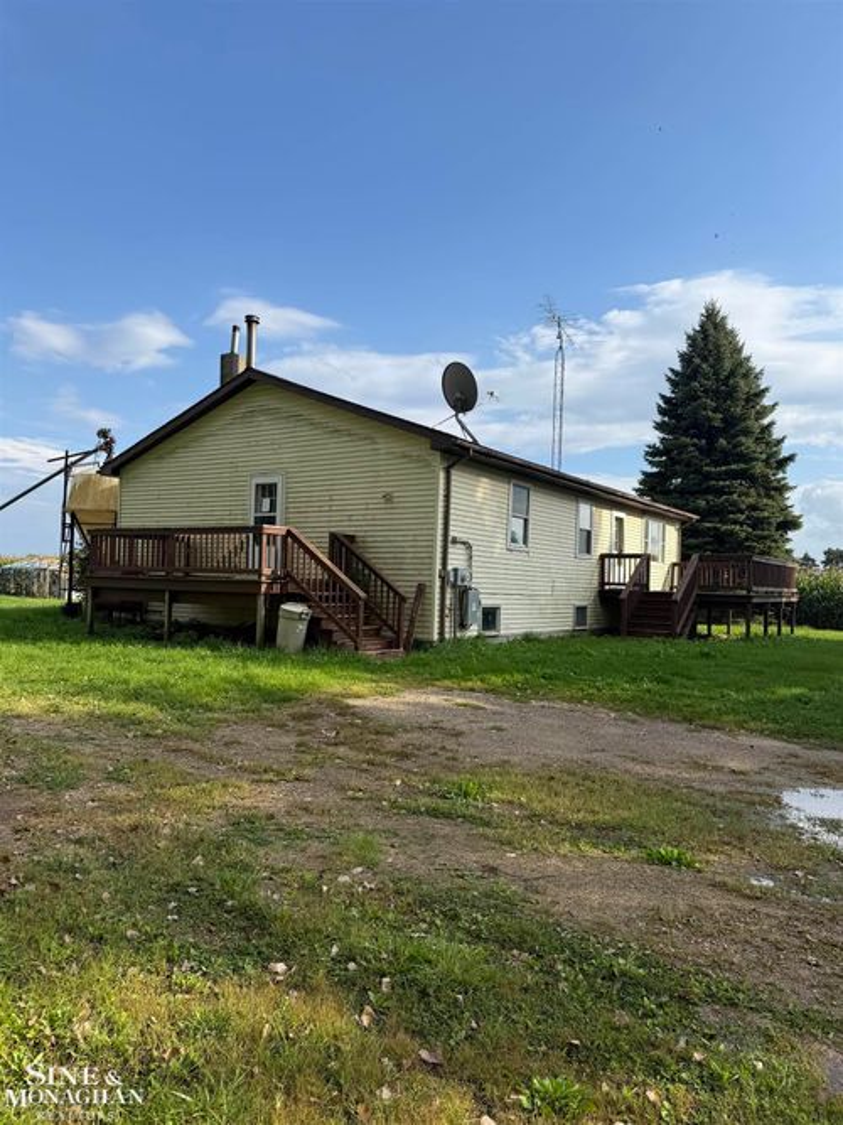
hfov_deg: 56.8
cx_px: 422
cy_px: 562
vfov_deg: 71.6
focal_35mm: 24
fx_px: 780
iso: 80
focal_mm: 6.76
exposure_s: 1/3425
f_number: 1.78
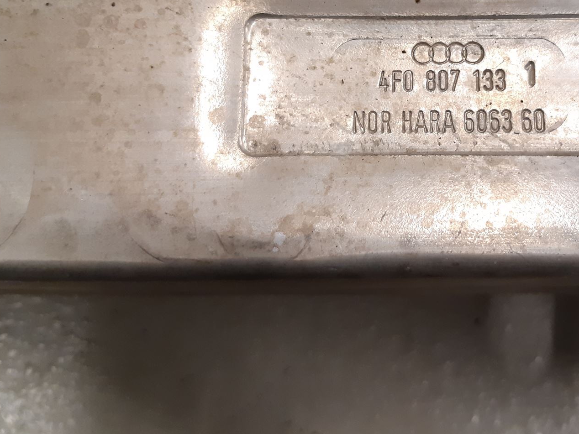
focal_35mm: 42
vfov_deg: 33.6
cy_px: 108
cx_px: 417
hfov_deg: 43.7
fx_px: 703
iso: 160
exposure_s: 1/50
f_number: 1.7
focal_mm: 3.93
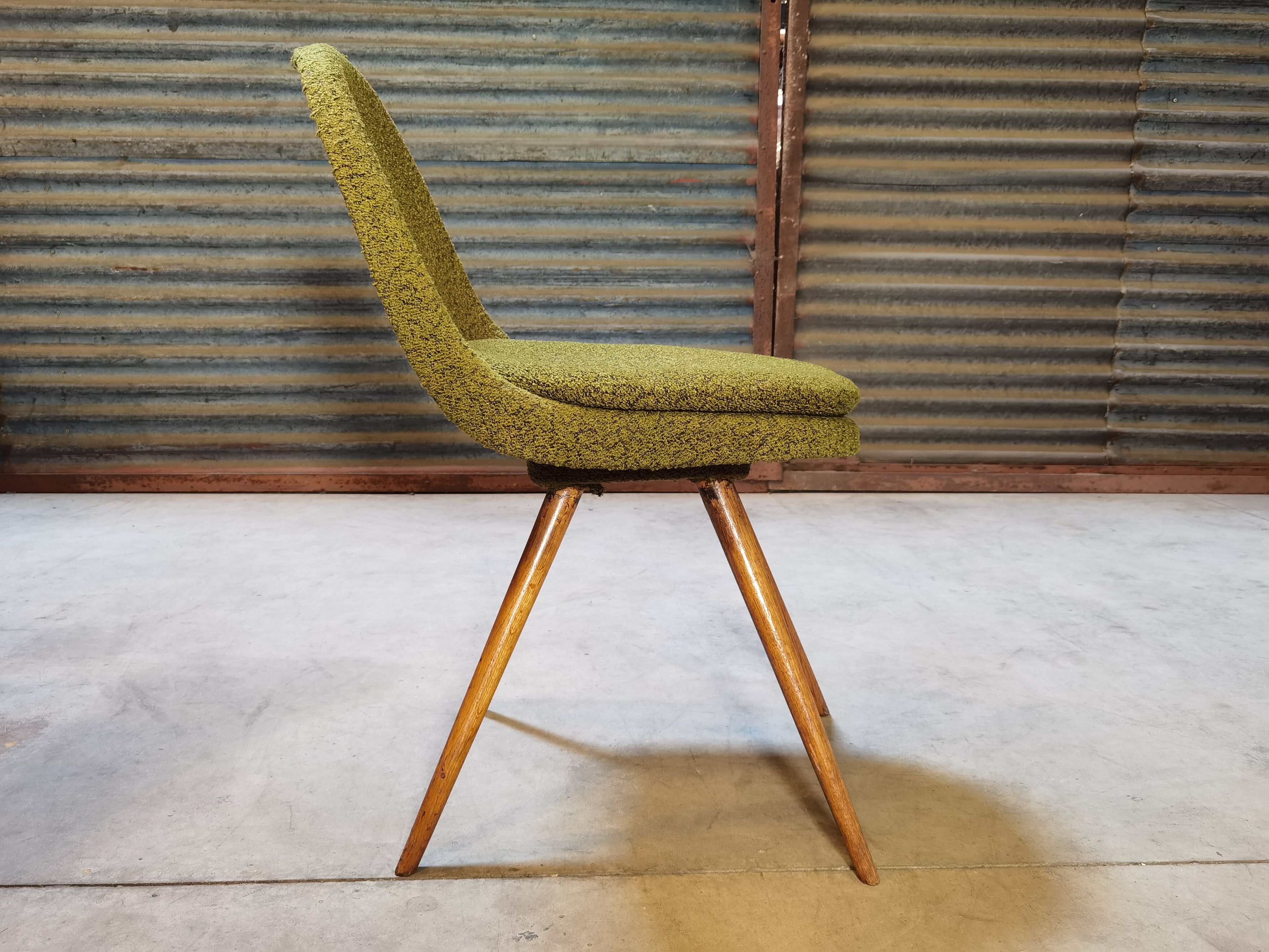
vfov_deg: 48.2
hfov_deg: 61.7
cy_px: 476
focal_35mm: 29
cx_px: 634
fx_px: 1063
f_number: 1.9
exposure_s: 1/50
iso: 320
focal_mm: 6.71
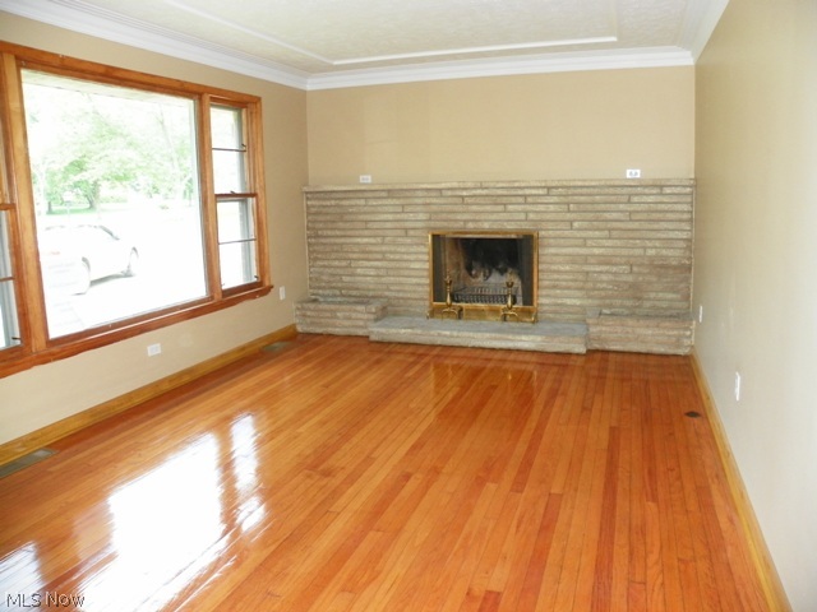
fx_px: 614
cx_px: 408
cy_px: 306
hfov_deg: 67.3
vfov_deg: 53.1
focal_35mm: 26
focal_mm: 4.6
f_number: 2.8
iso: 100
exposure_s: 1/40
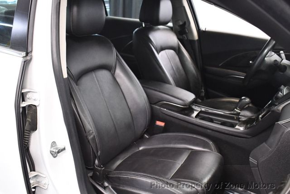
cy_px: 97
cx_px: 145
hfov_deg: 53.1
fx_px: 290
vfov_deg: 36.9
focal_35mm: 36
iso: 3200
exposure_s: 1/100
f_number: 3.5
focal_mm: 18
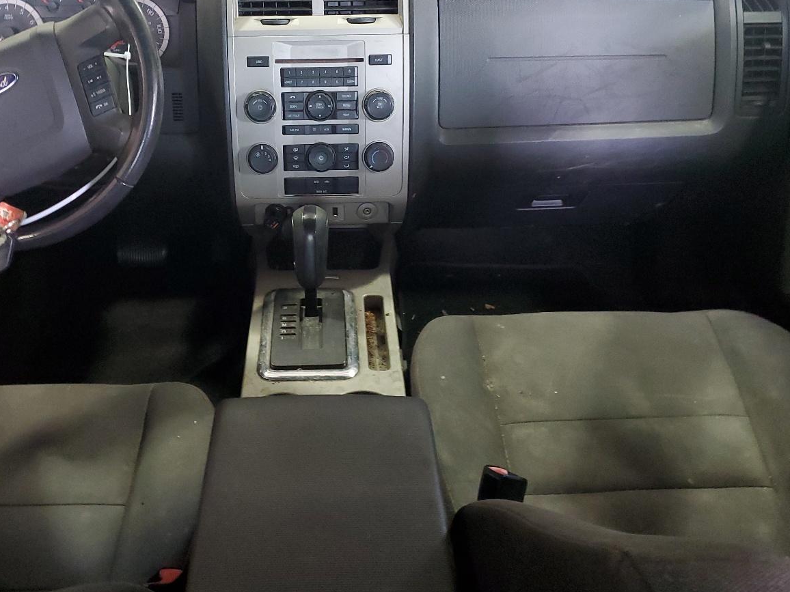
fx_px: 822
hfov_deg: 51.1
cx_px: 325
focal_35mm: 36
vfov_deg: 39.4
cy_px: 219
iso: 305
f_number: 1.5
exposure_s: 1/40
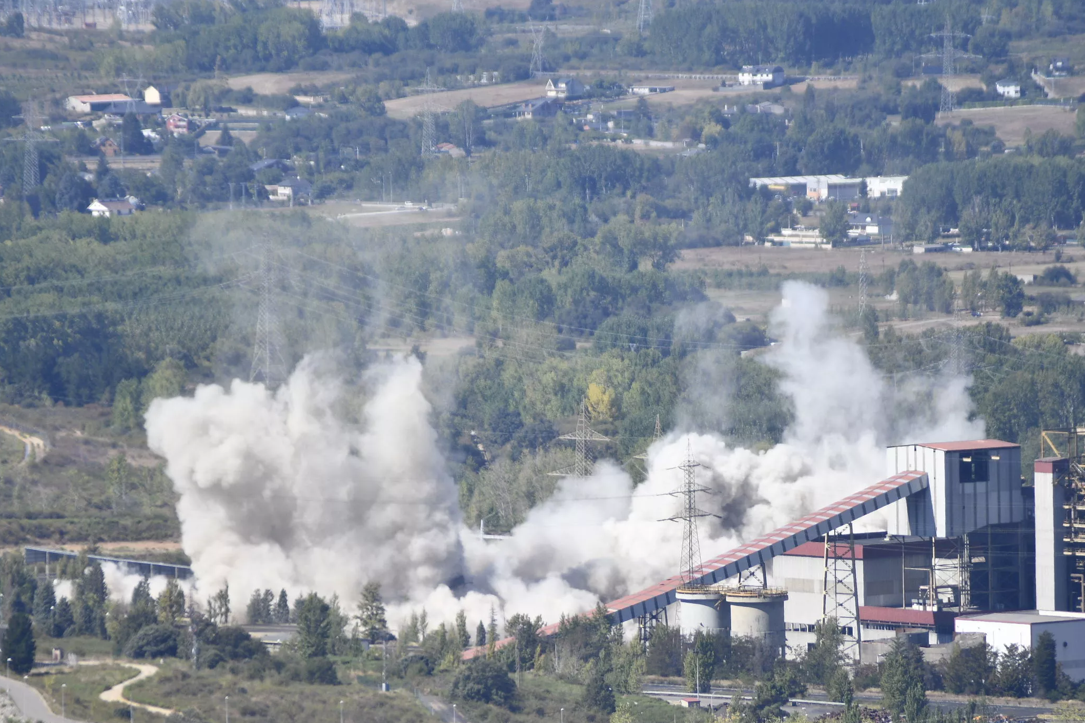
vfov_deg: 2.3
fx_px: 18293
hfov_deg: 3.4
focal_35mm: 607
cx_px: 485
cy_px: 434
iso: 220
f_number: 5.6
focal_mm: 300
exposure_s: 1/1000
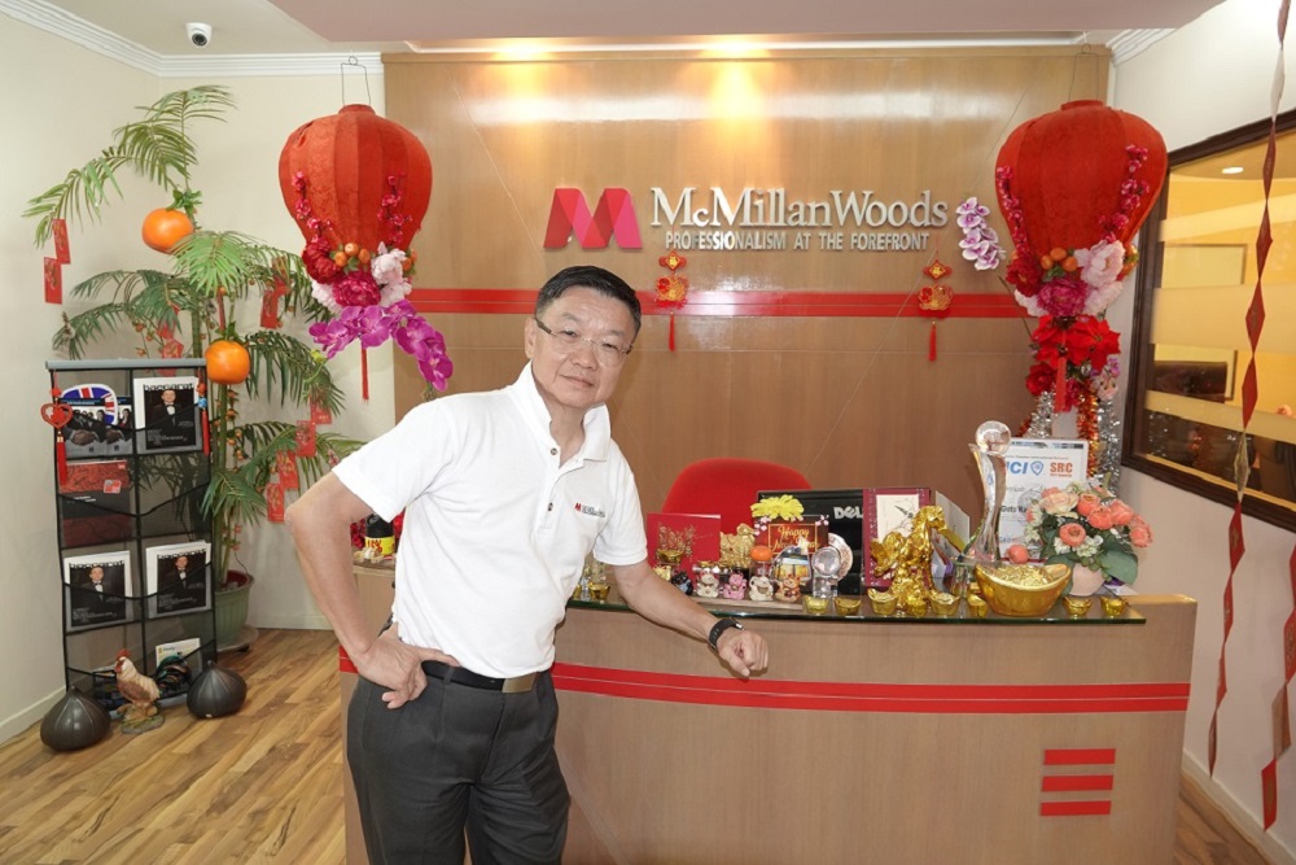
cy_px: 432
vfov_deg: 53.1
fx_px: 864
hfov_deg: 73.7
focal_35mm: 24
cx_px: 648
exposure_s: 1/30
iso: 320
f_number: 2.5
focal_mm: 8.82
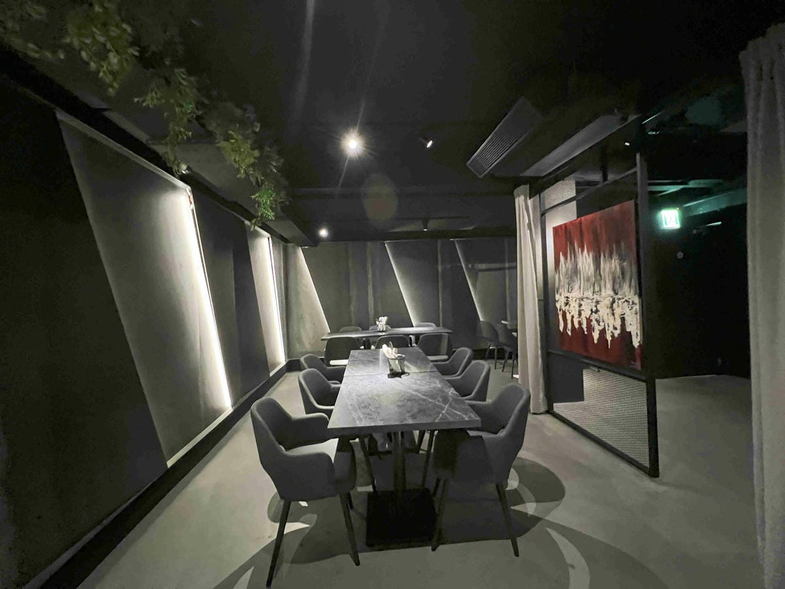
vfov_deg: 89.9
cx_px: 392
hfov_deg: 106.2
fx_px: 295
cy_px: 294
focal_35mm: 13
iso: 1000
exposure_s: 1/30
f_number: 1.8
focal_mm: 1.57
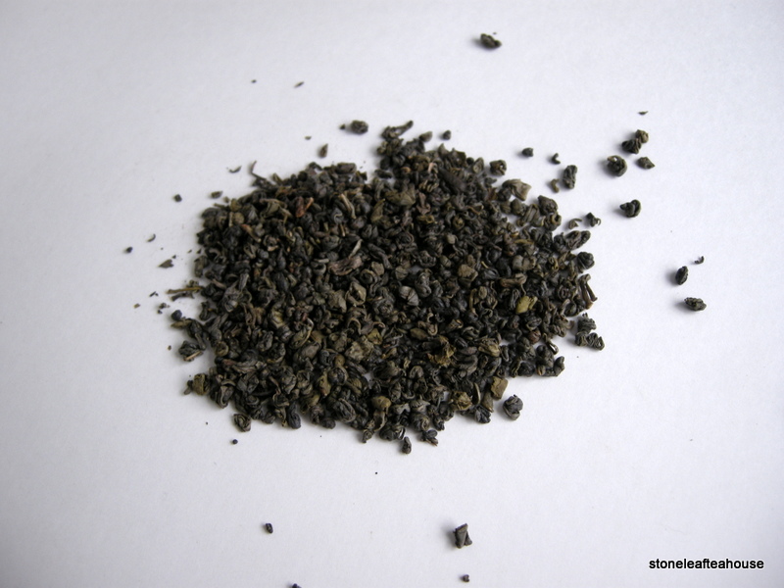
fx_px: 793
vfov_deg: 40.7
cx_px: 392
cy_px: 294
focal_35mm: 35
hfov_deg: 52.6
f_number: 3
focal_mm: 7.5
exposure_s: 1/68.6
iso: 64
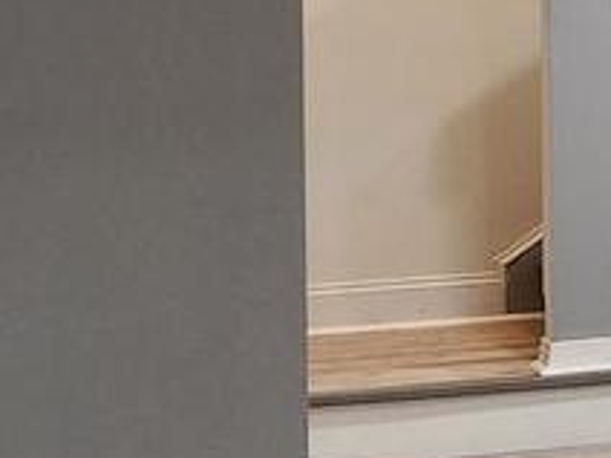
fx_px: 2754
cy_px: -23
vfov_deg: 9.4
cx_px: 1983
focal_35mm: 156
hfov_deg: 9.3
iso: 500
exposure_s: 1/120
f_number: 1.8
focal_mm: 6.4
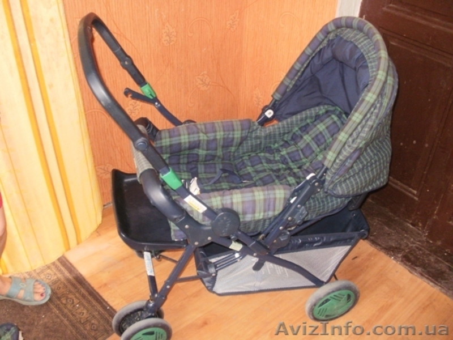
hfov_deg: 51.4
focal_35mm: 36
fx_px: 471
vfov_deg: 39.7
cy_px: 170
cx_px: 226
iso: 200
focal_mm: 6.3
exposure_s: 1/30
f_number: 3.5
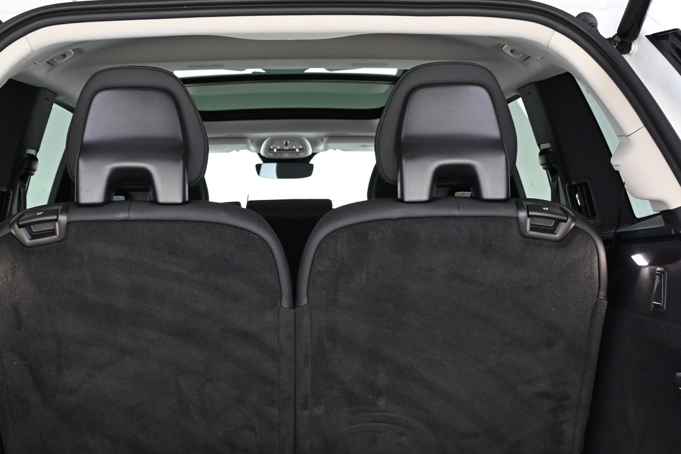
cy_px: 314
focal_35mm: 51
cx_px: 300
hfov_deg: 38.7
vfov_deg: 26.2
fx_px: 967
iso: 1600
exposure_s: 1/25
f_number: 4
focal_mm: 22.5
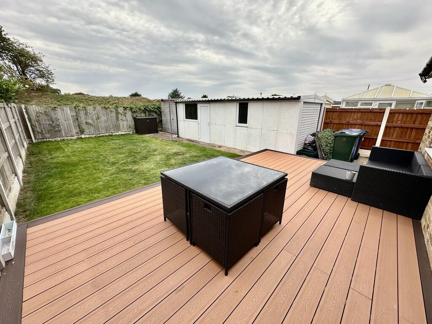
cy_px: 162
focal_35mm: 14
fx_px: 175
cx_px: 216
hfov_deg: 102.1
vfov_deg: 85.7
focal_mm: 2.22
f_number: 2.2
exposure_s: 1/629
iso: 40
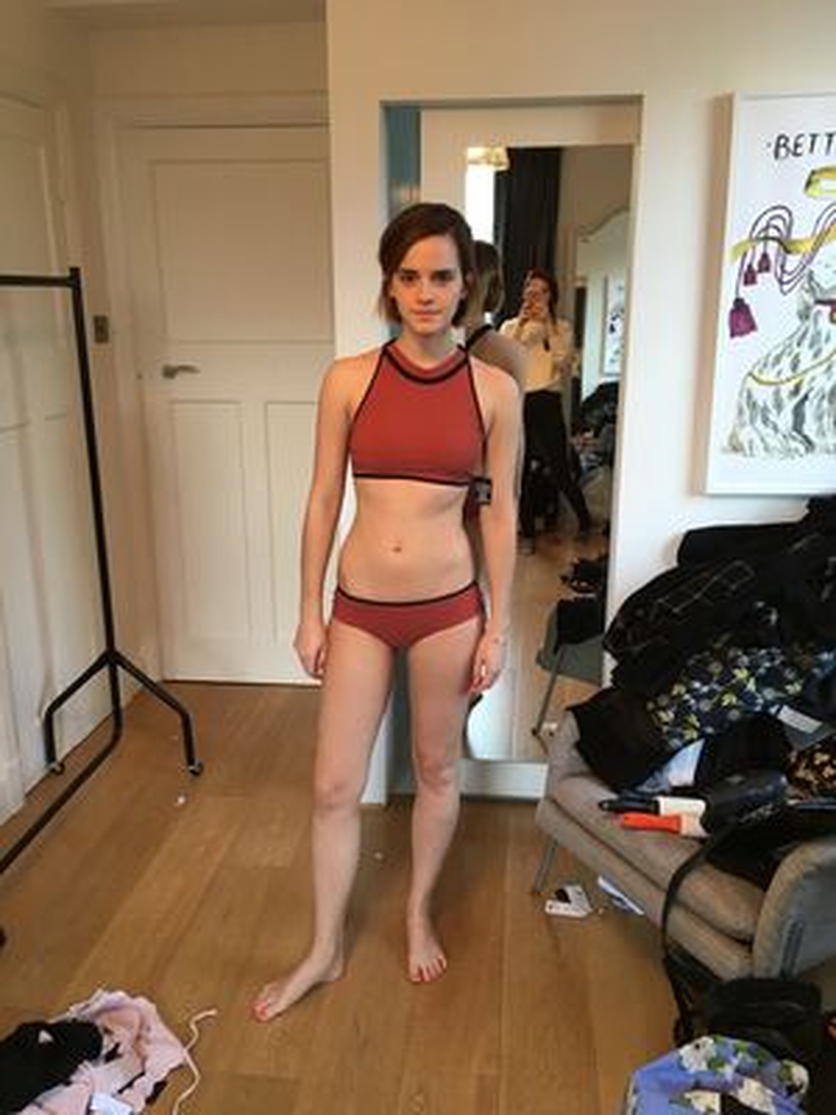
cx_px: 418
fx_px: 934
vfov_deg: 61.7
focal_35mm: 29
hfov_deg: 48.2
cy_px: 558
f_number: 2.2
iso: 64
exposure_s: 1/33
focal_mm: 4.15
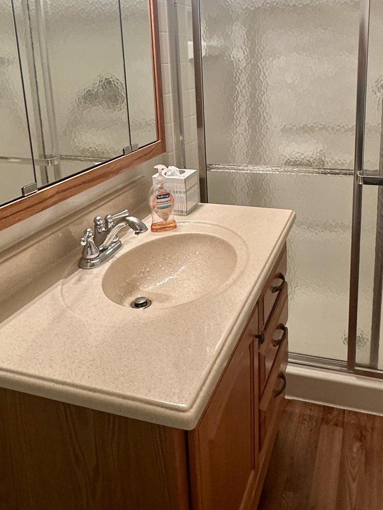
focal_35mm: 32
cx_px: 225
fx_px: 472
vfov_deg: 55.7
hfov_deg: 44.0
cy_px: 173
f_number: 2.2
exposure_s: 1/60
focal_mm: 2.22
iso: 160
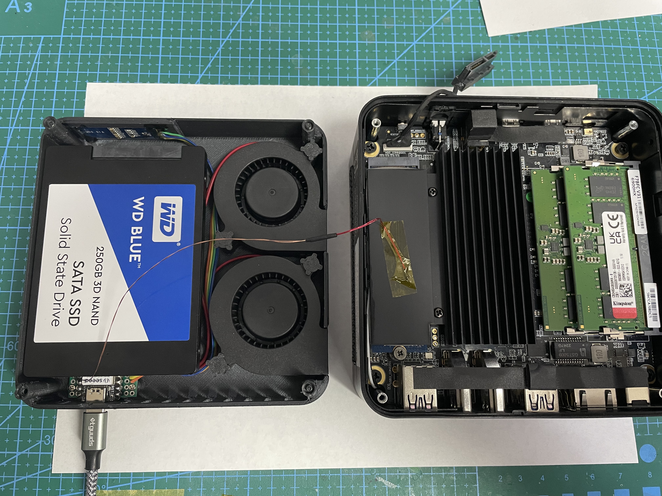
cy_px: 248
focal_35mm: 26
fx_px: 497
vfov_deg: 53.1
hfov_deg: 67.3
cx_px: 331
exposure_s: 1/60
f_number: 1.6
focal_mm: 4.2
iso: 320
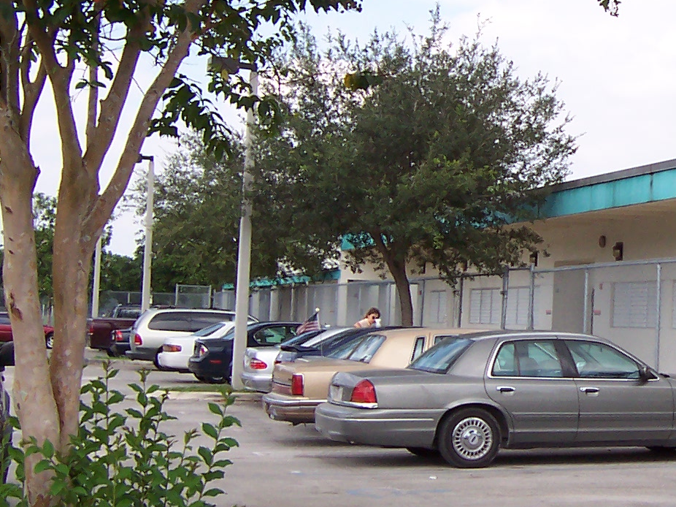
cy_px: 245
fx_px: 1542
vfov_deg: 18.7
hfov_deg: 23.7
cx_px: 666
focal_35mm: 79
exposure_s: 1/350
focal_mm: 5.6
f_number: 4
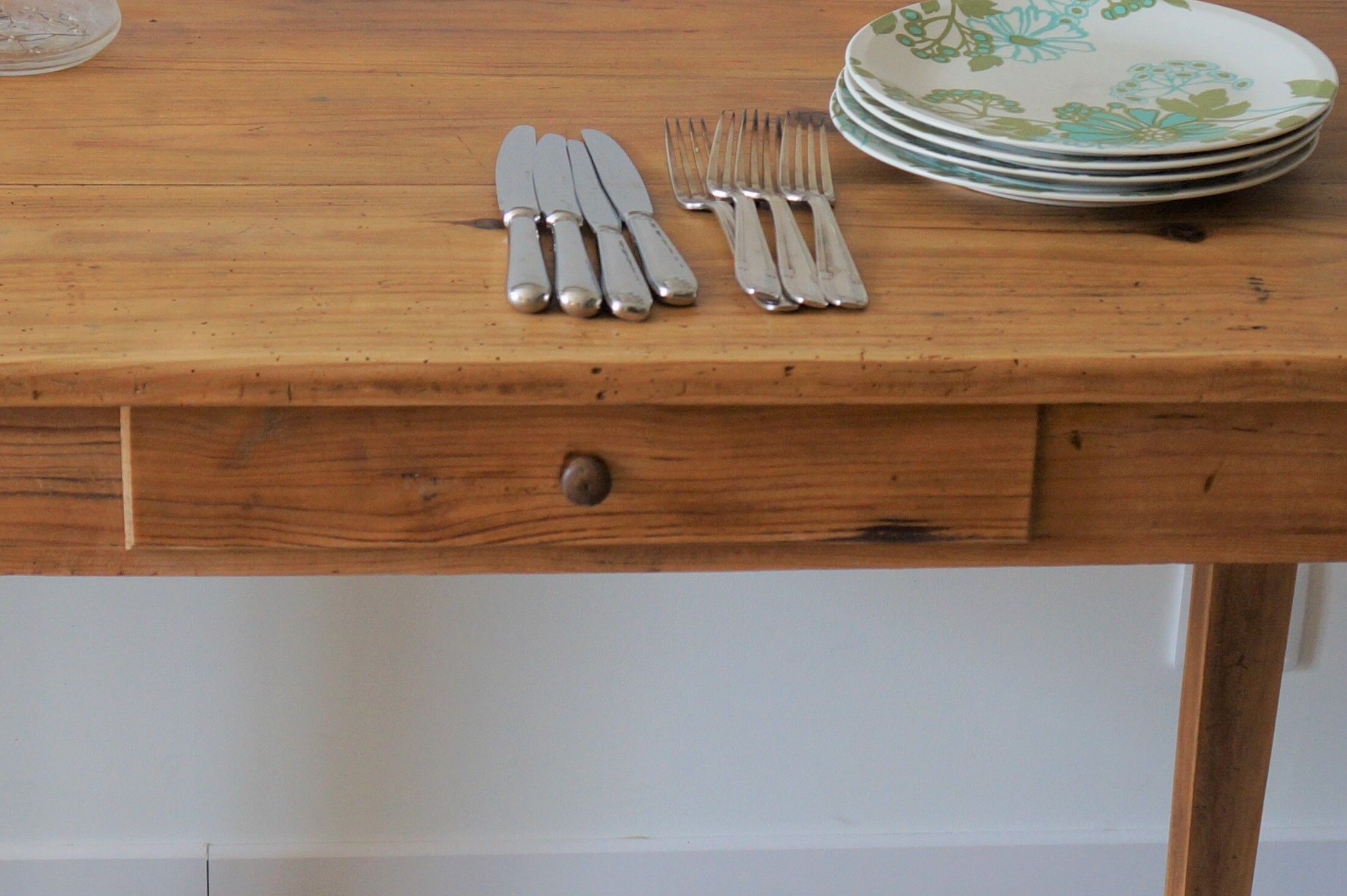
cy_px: 745
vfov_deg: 14.4
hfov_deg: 21.7
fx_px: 3515
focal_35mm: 94
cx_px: 558
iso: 500
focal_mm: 26
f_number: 4
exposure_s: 1/160
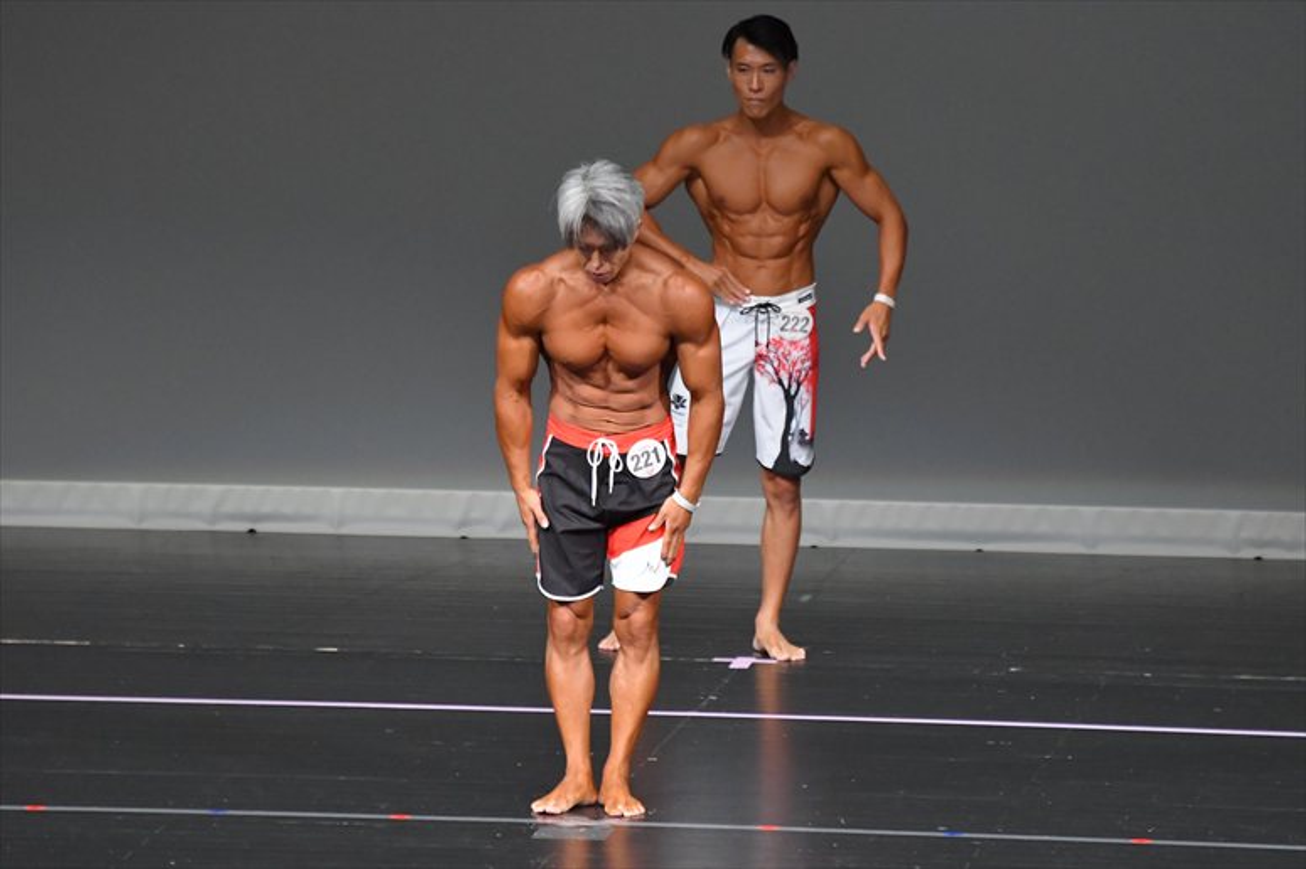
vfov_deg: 4.0
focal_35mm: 345
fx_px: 12510
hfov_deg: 6.0
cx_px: 653
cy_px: 434
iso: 5000
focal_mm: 230
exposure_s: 1/400
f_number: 5.6
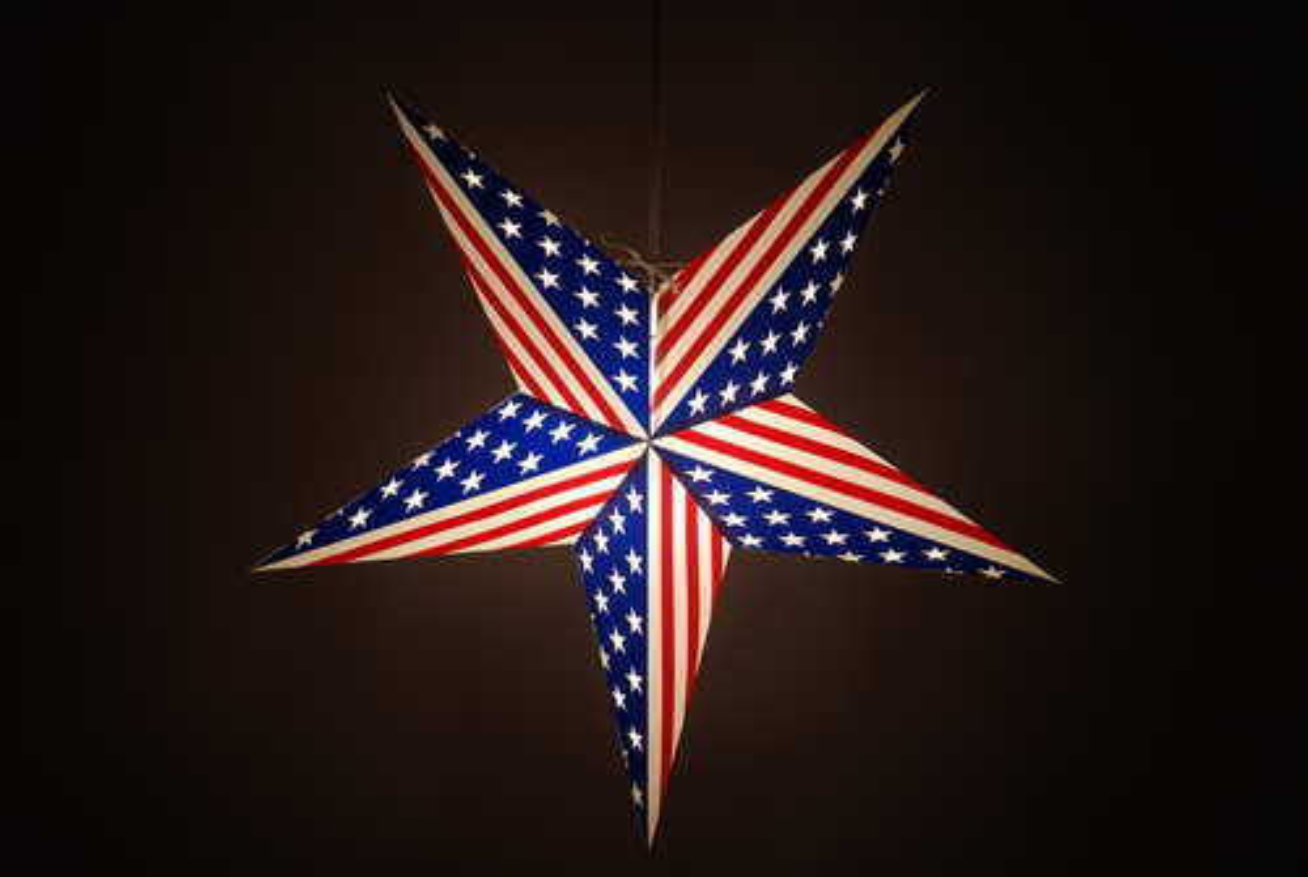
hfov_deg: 28.0
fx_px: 2620
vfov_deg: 19.0
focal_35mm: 72
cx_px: 654
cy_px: 438
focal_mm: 48
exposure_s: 1/6
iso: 100
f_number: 4.5
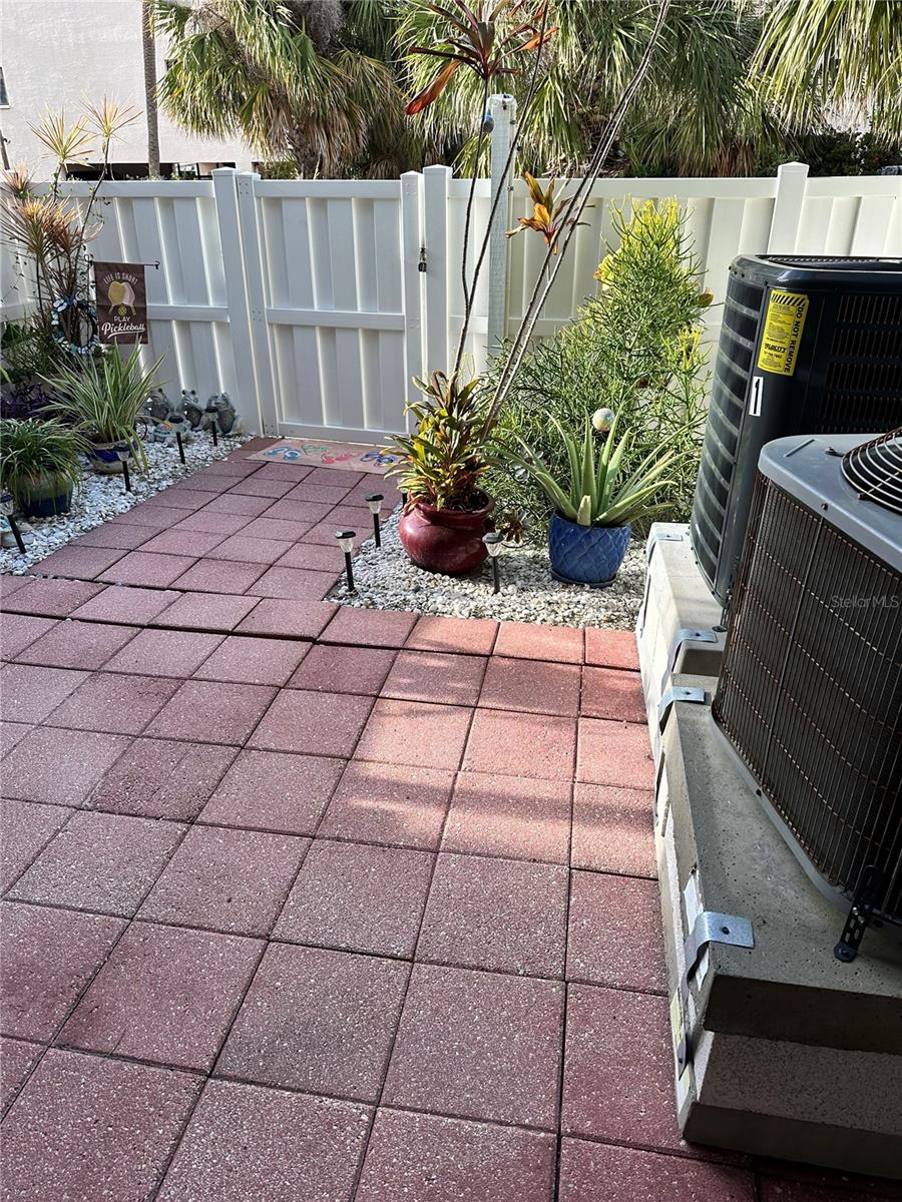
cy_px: 601
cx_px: 451
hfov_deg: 56.8
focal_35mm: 24
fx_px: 834
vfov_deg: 71.6
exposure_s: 1/980
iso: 80
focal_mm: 6.86
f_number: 1.78
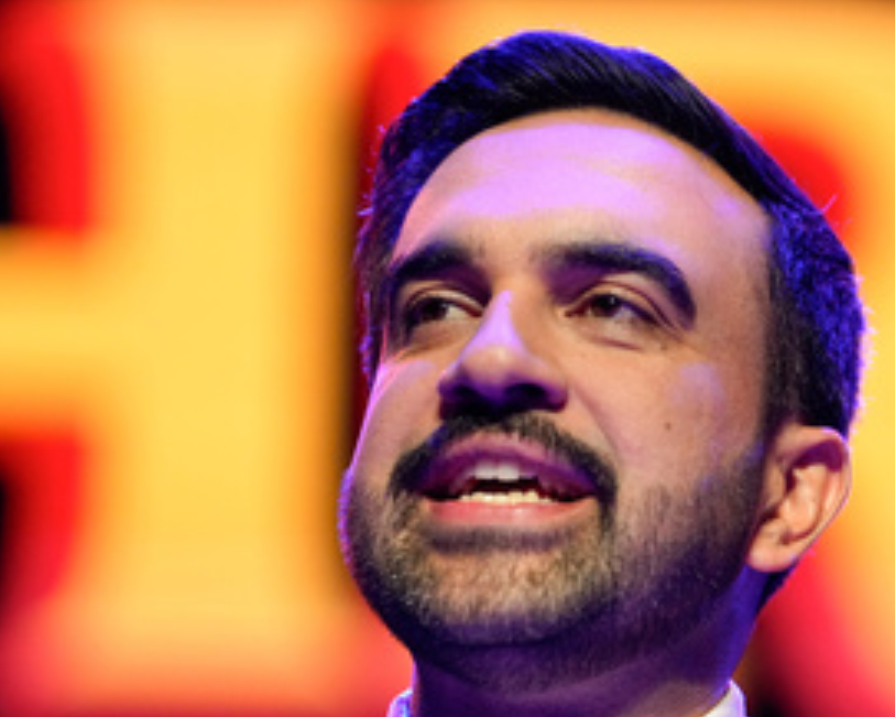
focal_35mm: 355
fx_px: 9407
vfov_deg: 4.4
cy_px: 534
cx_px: 542
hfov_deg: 5.4
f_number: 2.8
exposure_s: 1/1000
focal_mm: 200
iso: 2500
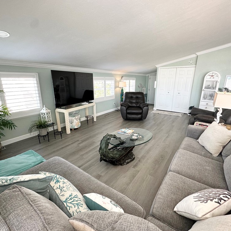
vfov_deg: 84.0
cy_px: 114
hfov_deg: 84.0
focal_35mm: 17
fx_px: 128
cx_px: 117
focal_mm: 2.22
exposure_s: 1/120
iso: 125
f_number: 2.2
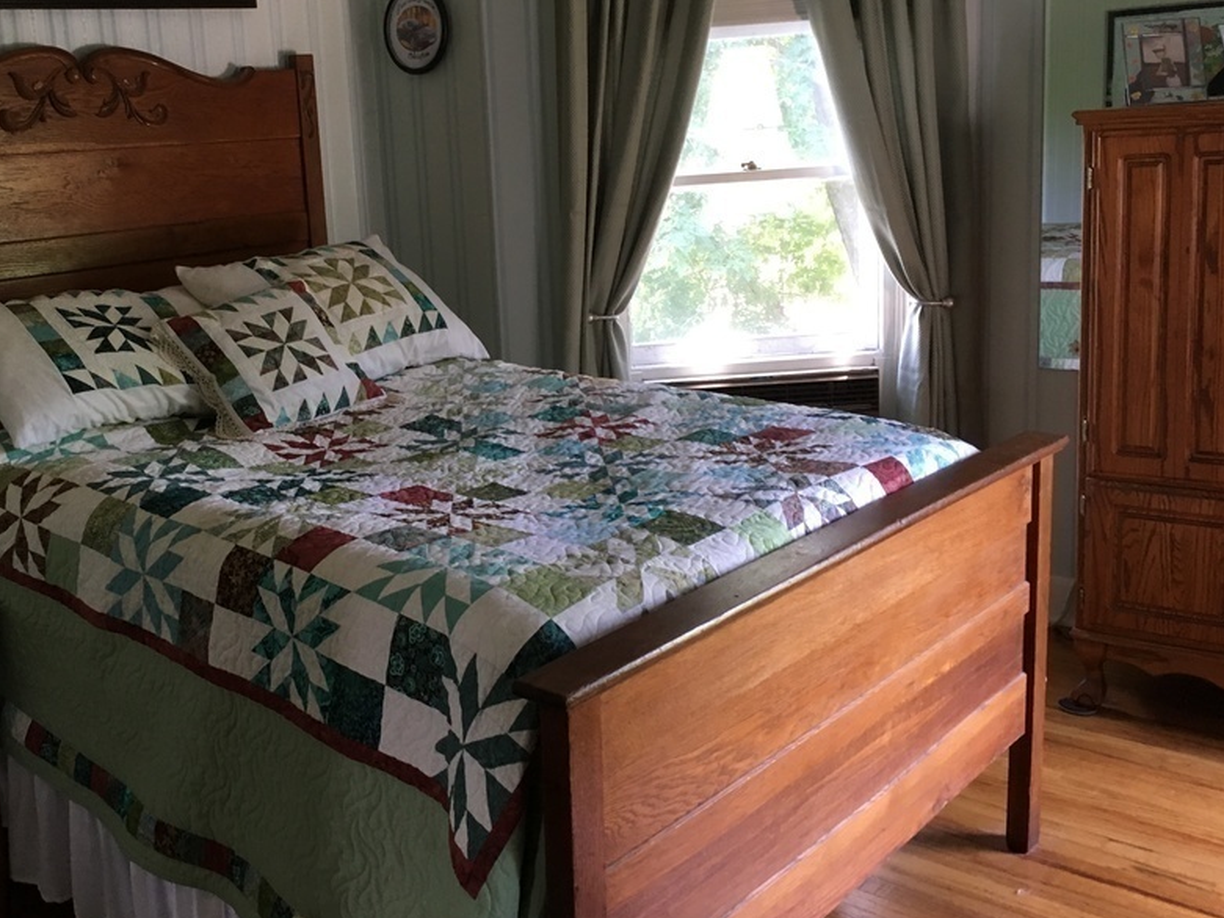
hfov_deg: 48.3
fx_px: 1344
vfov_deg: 37.6
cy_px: 389
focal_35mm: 38
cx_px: 426
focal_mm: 4.15
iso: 100
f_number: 2.2
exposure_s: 1/30
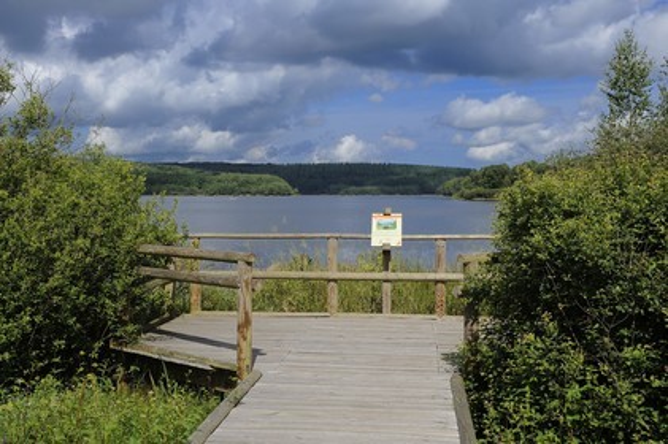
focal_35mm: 44
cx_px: 334
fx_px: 816
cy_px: 222
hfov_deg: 44.5
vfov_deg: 30.5
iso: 200
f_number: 18
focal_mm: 44
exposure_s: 1/160
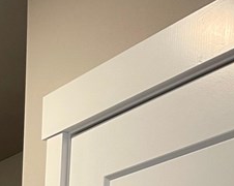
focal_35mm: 108
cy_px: 471
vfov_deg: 11.4
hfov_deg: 16.7
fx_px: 747
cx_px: -76
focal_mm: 4.2
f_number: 1.6
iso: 100
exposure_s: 1/60
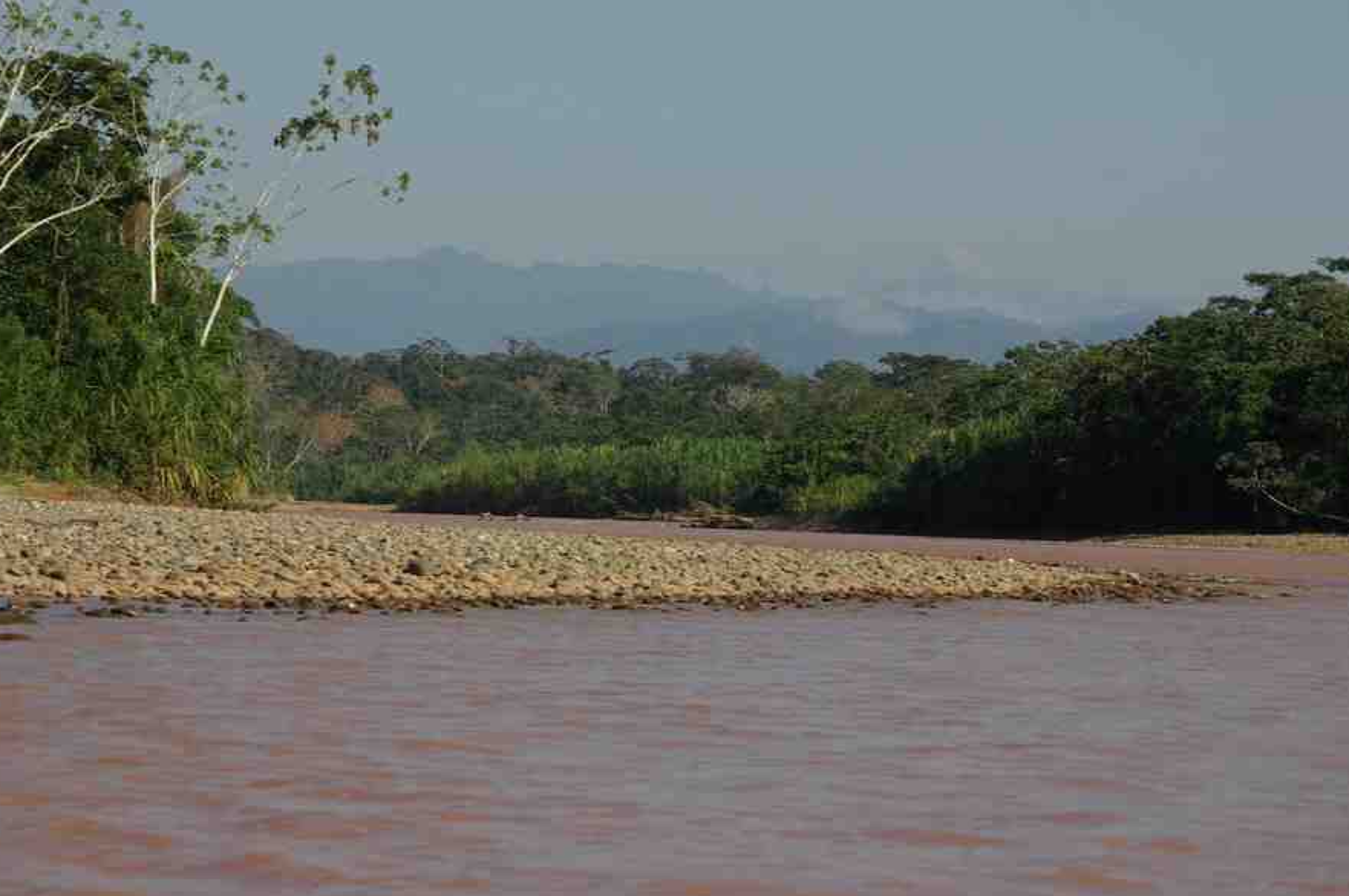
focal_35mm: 158
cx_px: 645
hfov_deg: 13.0
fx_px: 5901
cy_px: 409
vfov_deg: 8.7
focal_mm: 92.4
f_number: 9.5
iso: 100
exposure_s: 1/250
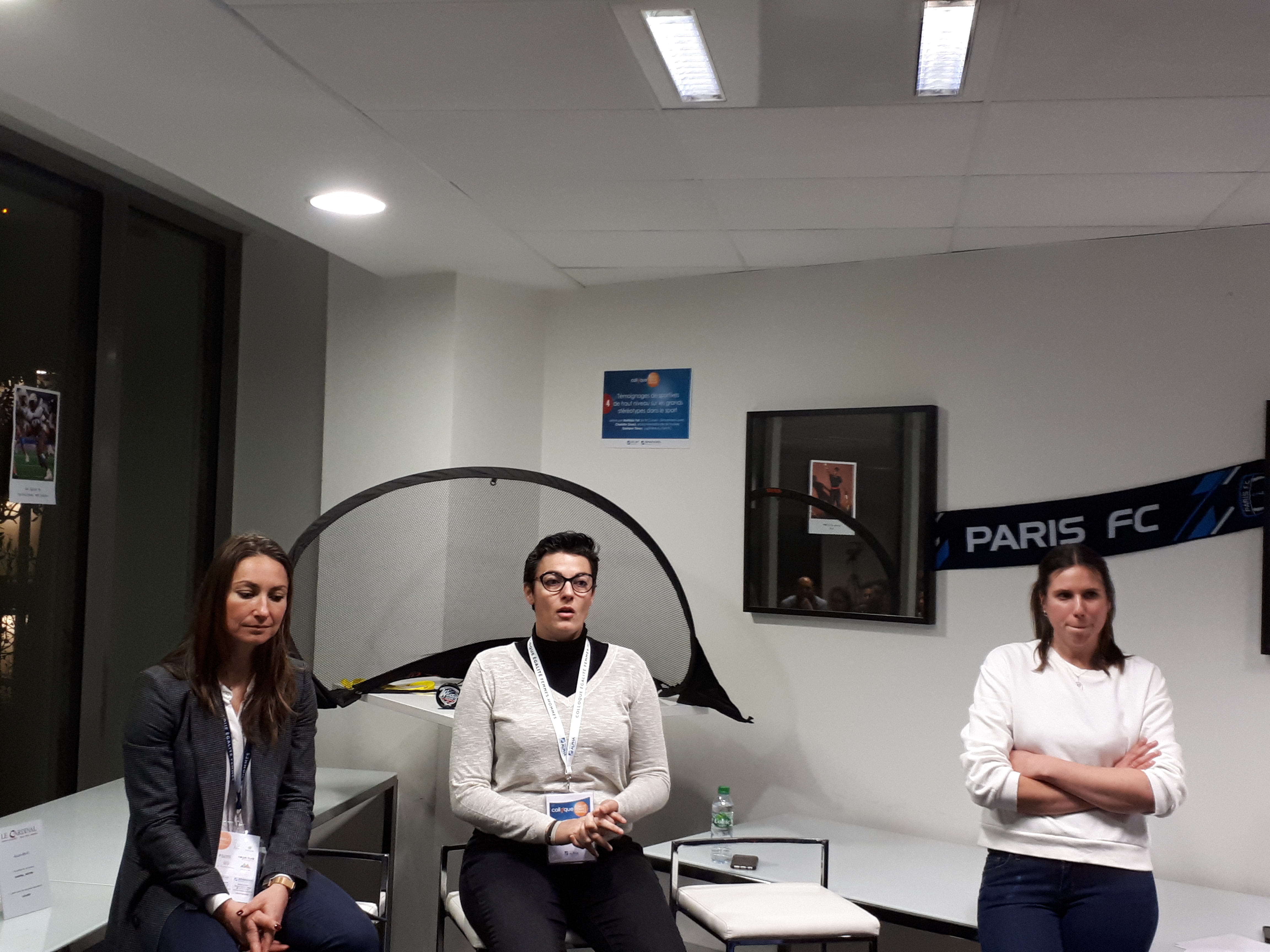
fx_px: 991
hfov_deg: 65.3
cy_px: 476
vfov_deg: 51.4
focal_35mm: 27
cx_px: 635
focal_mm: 3.6
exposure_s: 1/17
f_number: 1.9
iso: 160
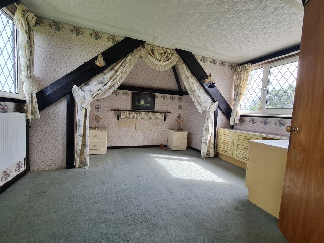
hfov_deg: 102.1
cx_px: 164
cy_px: 124
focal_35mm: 14
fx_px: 131
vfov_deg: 85.6
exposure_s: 1/156
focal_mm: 2.2
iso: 64
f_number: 2.2
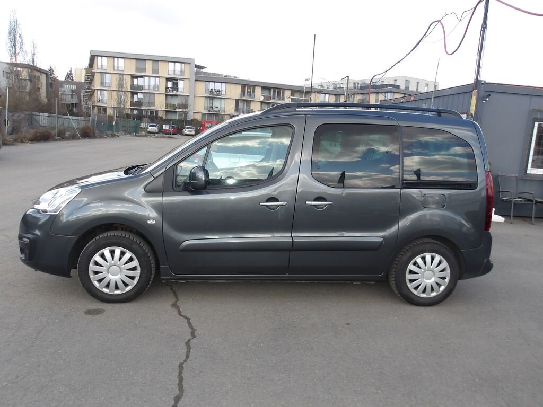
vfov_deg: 51.4
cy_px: 204
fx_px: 424
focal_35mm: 27
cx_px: 272
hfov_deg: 65.3
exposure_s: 1/328
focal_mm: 4.9
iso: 100
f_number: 3
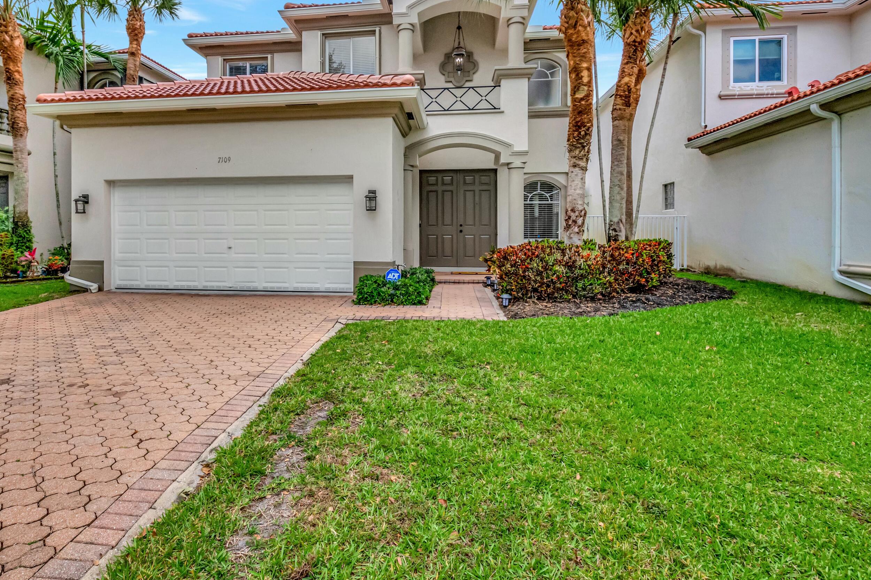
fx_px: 435
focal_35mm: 18
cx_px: 383
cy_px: 236
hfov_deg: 89.6
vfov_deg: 66.8
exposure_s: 1/1250
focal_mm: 10
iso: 640
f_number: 8
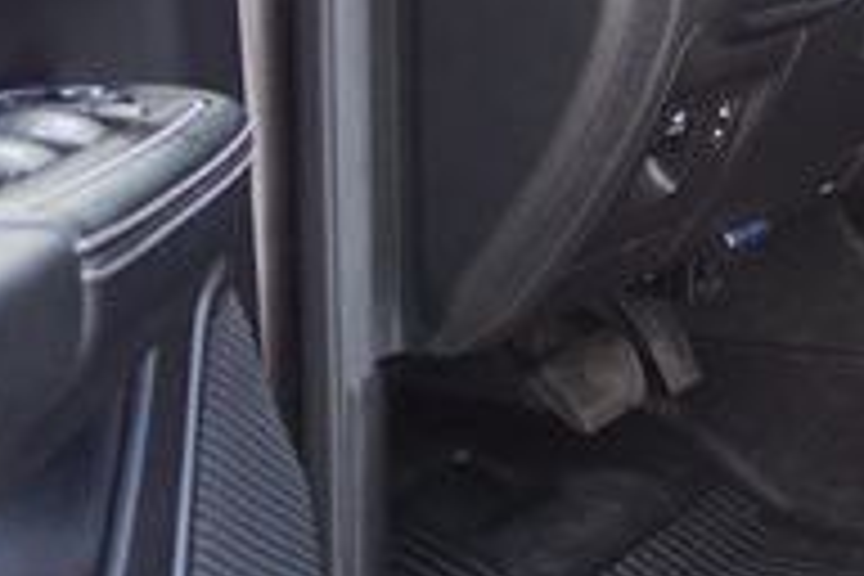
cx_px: 1341
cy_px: -68
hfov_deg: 21.0
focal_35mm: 80
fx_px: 1920
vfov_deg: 16.5
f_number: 4
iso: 160
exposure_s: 1/60
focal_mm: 16
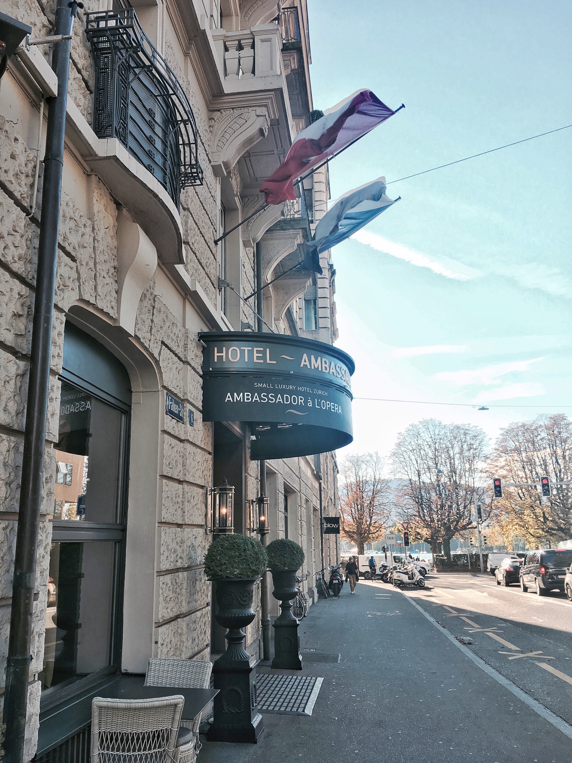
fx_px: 639
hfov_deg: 48.2
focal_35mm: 29
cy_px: 382
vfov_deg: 61.7
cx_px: 286
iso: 25
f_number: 2.2
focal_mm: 4.15
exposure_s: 1/164
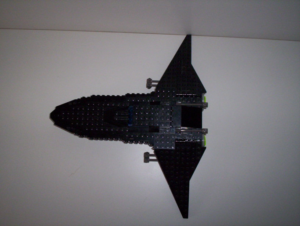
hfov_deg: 48.9
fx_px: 330
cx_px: 150
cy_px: 113
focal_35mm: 38
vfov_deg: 37.9
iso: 140
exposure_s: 1/60
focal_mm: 4.99
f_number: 4.5
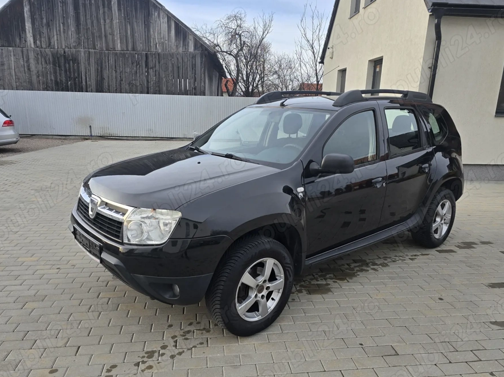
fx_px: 378
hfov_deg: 67.3
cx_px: 251
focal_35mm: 26
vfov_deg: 52.9
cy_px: 208
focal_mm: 6.3
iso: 12
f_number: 1.7
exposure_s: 1/216
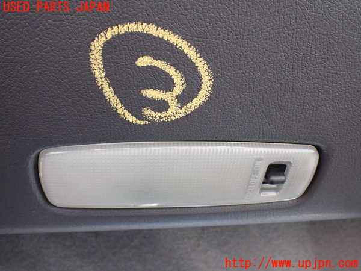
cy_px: 136
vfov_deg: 46.8
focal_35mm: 30
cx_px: 180
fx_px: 313
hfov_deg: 60.0
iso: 320
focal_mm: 5.4
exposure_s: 1/125
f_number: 2.3
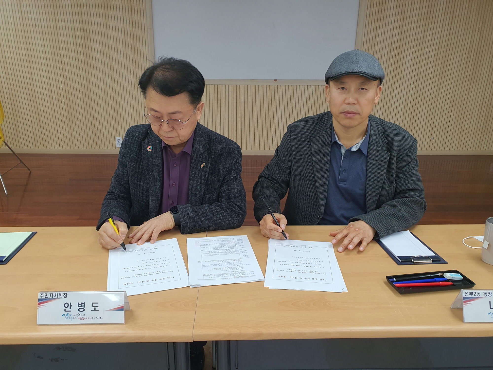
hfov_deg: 67.3
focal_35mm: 26
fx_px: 370
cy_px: 185
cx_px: 246
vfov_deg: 53.1
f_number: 2.4
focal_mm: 4.3
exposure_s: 1/120
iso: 200
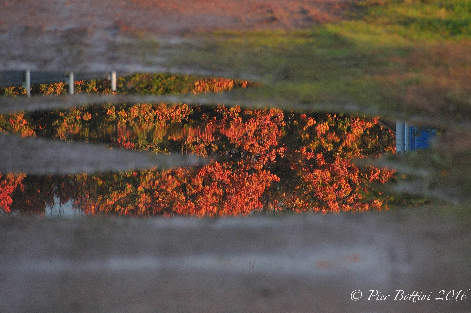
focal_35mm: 450
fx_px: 5880
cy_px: 156
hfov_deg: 4.6
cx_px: 236
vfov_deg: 3.0
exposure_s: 1/250
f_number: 8
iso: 400
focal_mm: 300
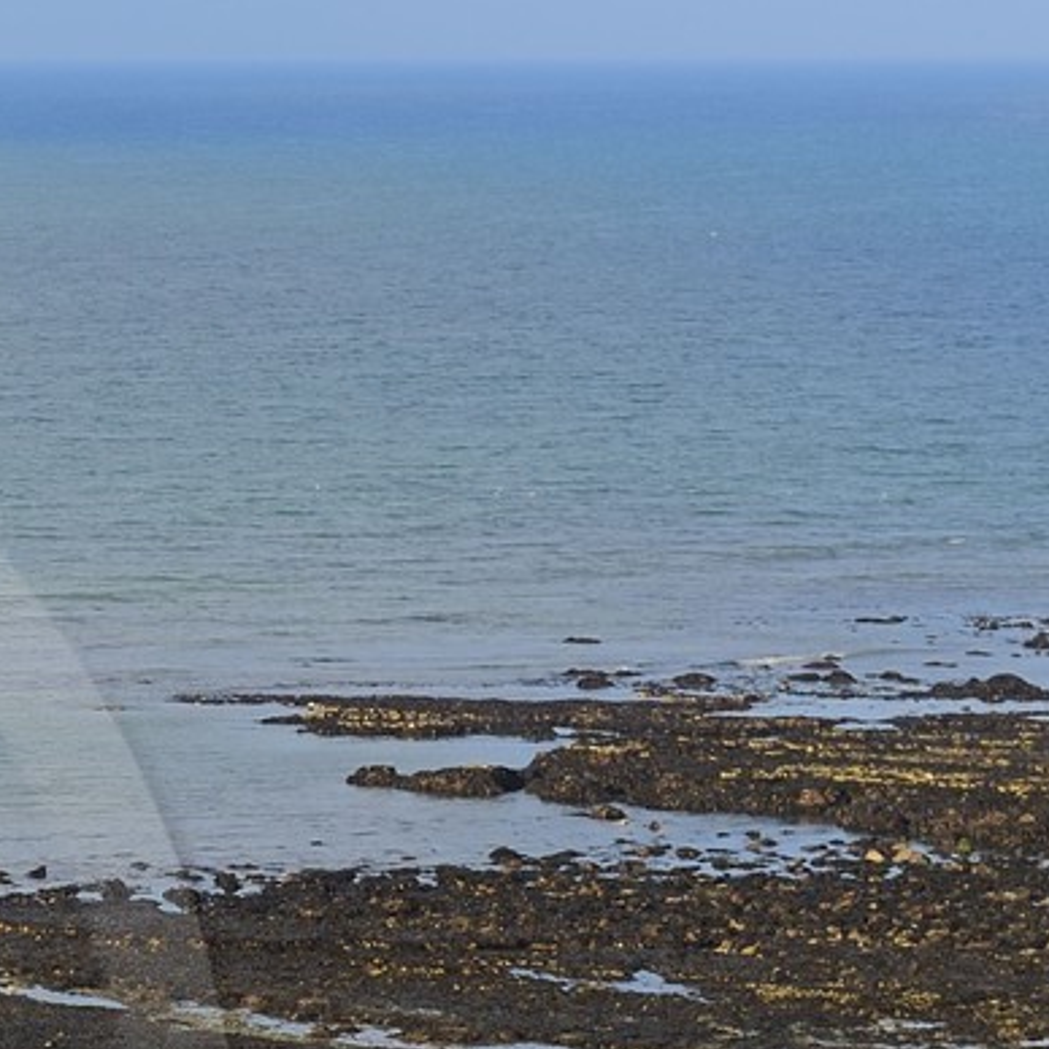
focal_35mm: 245
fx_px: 8400
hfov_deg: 7.0
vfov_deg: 7.1
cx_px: -873
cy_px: 1254
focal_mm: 70
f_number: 9
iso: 200
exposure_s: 1/160
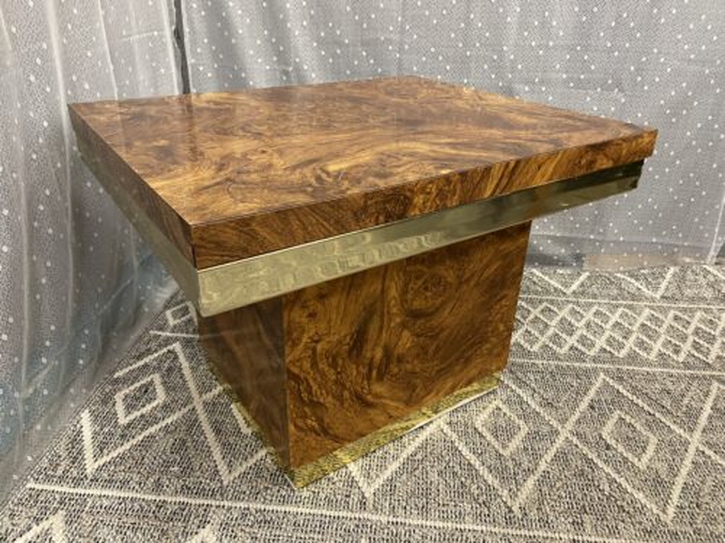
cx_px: 362
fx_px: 545
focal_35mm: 26
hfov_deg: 67.3
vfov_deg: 53.1
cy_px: 272
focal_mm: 4.25
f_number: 1.8
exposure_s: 1/40
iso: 400
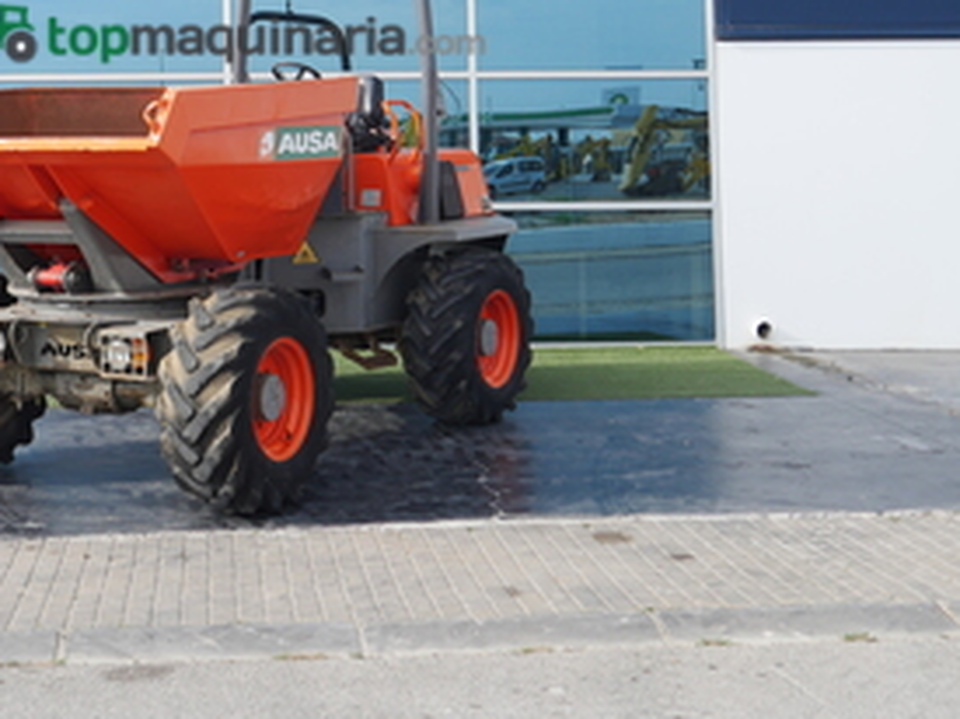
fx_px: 1552
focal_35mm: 56
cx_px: 225
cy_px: 35
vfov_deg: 25.1
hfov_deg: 33.6
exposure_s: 1/500
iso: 200
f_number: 4.5
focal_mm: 14
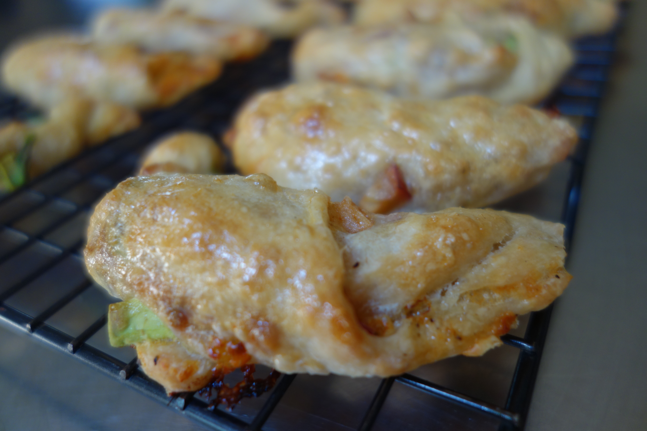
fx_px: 503
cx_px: 324
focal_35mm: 28
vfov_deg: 46.4
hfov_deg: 65.5
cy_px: 216
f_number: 1.8
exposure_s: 1/80
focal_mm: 10.4
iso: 125
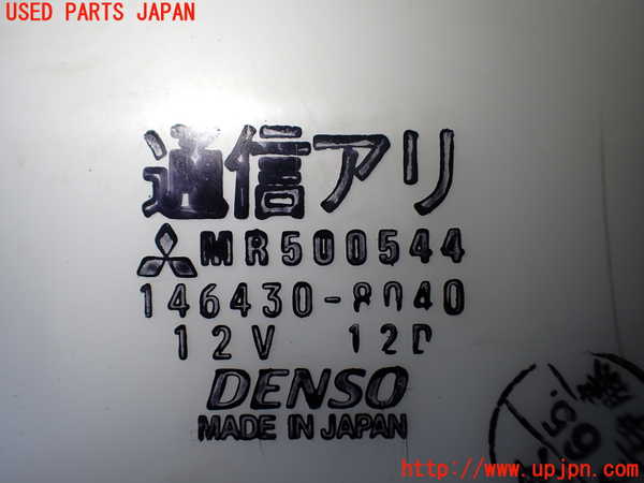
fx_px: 558
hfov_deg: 60.0
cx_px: 322
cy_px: 242
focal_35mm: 30
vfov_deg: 46.8
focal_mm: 5.4
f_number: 2.3
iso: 100
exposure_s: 1/200
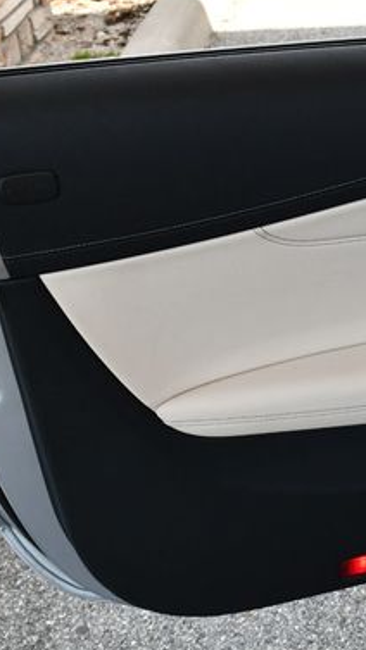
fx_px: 1104
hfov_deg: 17.8
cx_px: 449
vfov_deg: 32.8
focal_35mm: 64
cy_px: 298
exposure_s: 1/250
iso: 250
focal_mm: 18
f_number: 5.6
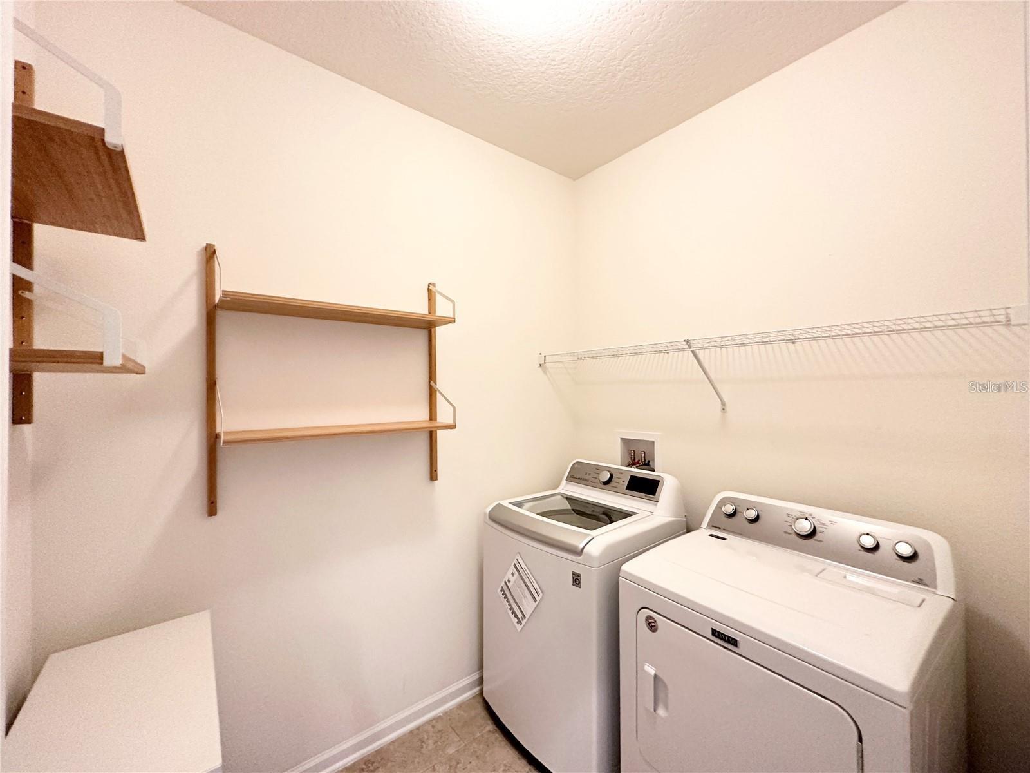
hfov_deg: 102.1
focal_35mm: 14
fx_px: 417
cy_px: 386
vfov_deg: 85.7
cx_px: 515
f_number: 2.2
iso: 400
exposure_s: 1/60
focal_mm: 2.22
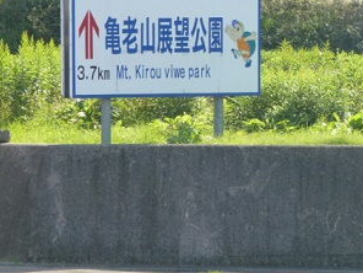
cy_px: 77
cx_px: 231
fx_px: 4216
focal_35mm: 402
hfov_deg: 4.9
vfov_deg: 3.7
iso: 160
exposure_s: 1/200
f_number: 5.6
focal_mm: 47.7
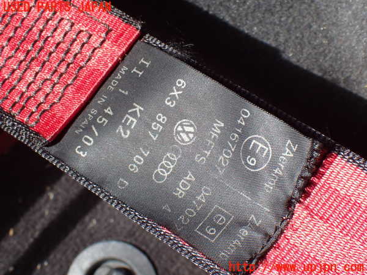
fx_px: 997
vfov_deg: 15.7
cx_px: 184
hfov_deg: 20.9
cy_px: 138
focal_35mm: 94
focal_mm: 16.79
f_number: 6.3
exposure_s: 1/400
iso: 250
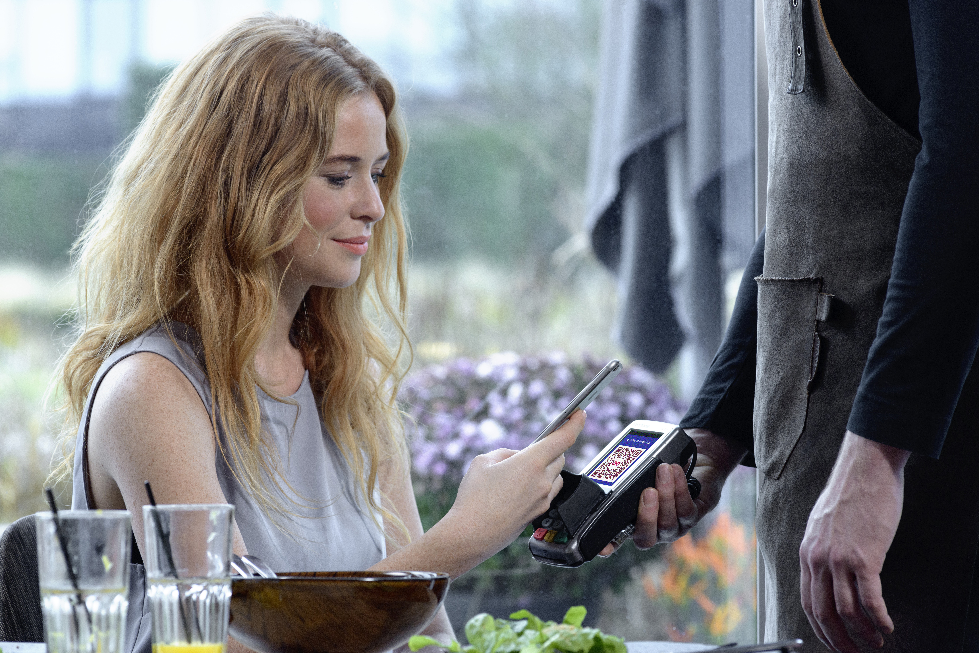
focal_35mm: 170
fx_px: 4624
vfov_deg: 8.1
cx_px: 490
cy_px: 326
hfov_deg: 12.1
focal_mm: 170
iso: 1600
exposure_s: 1/100
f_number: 8
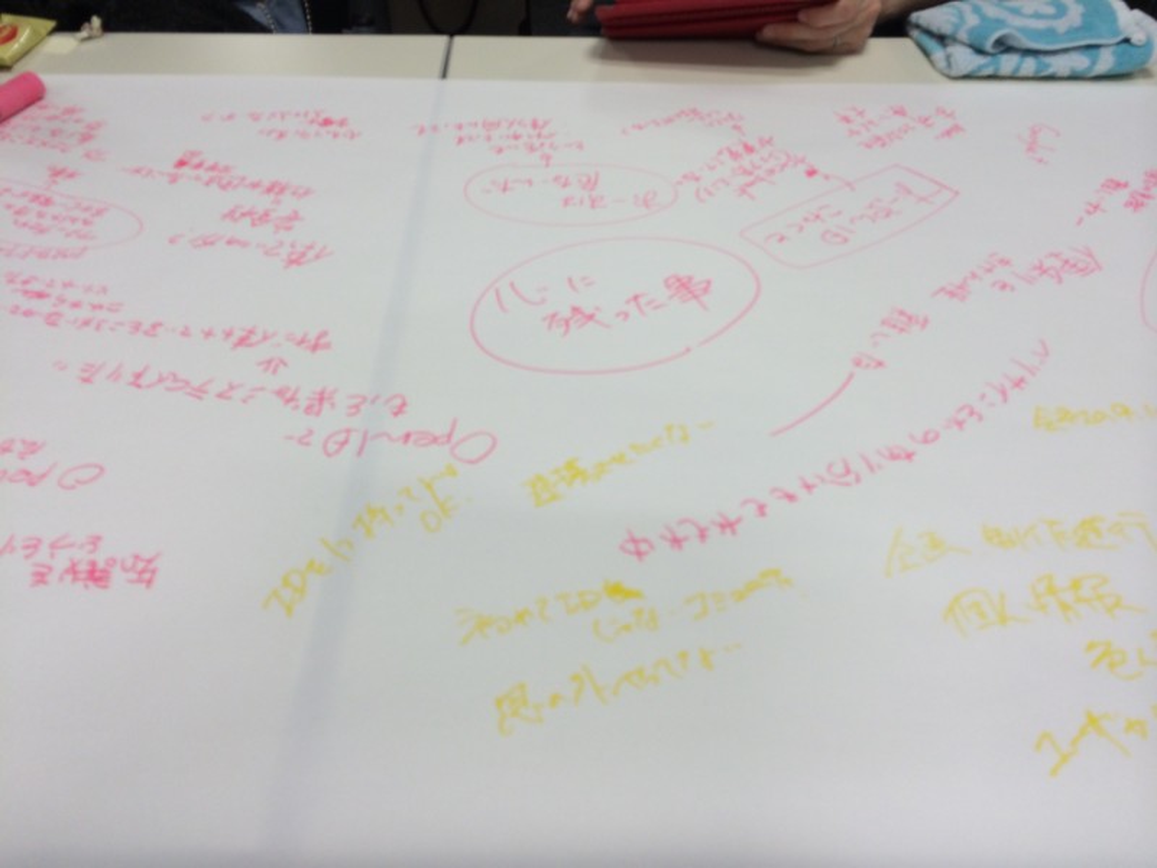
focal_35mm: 30
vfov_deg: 46.8
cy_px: 434
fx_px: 1003
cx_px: 578
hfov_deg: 60.0
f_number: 2.2
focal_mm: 4.12
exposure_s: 1/60
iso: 50
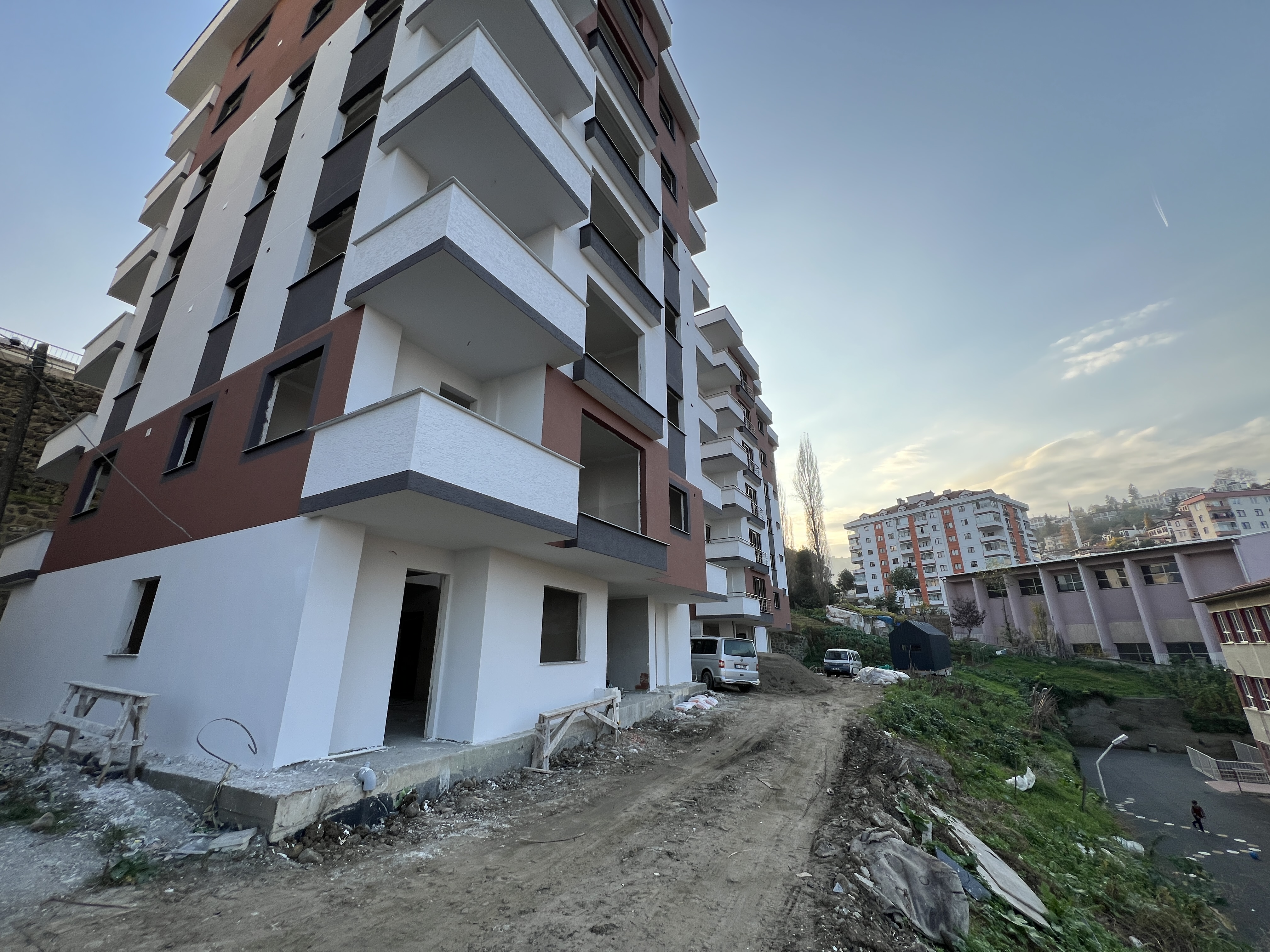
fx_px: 477
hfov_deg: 106.2
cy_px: 476
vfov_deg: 89.9
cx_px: 635
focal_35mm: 13
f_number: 1.8
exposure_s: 1/488
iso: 32
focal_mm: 1.57
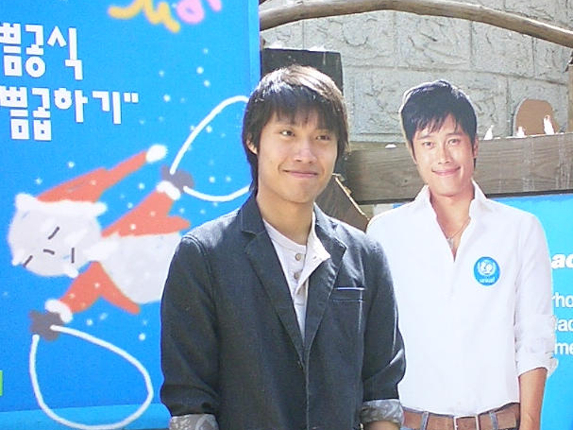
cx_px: 347
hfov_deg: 25.0
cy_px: 307
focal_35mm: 78
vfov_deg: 18.8
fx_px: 1291
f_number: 3.5
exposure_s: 1/125
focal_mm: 5.6
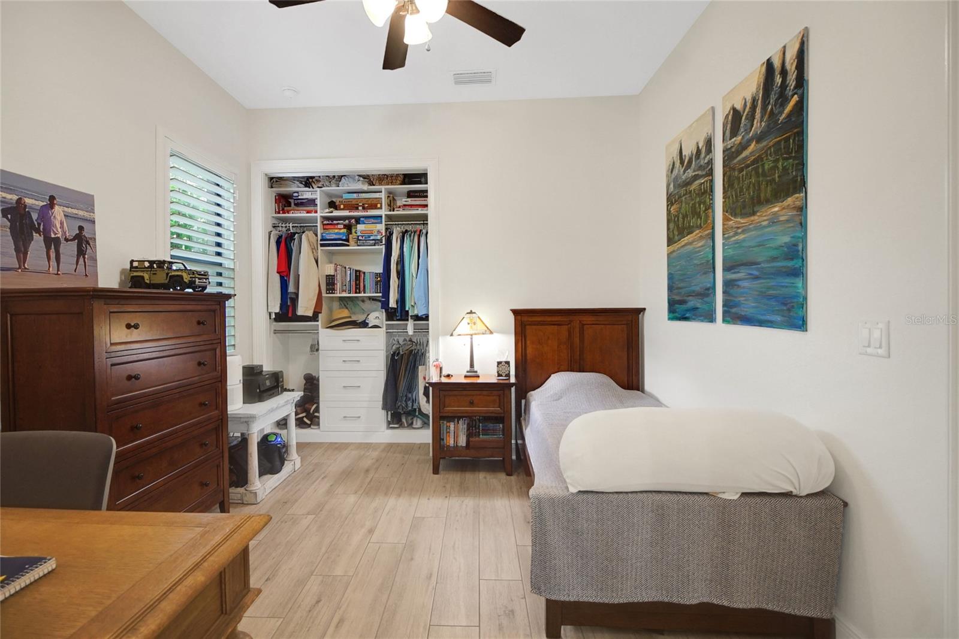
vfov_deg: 77.3
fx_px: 400
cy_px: 320
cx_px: 480
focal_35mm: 15
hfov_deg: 100.4
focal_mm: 10
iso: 800
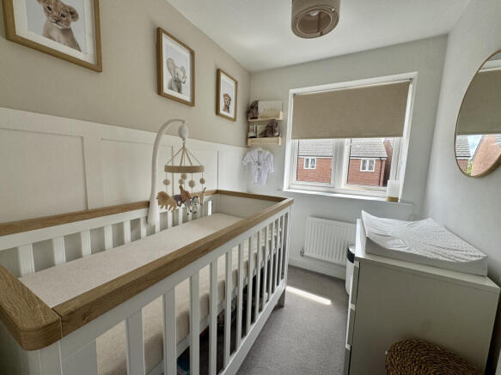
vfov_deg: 85.7
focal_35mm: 14
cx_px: 250
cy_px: 188
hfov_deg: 102.1
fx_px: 203
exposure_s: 1/261
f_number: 2.2
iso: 40
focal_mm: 2.22
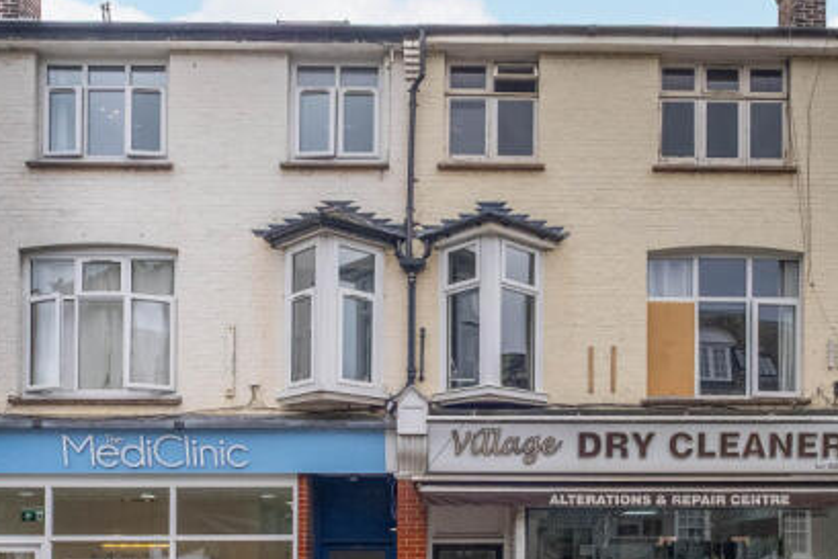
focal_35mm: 24
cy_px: 343
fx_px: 559
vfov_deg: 52.7
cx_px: 562
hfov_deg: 71.4
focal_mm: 10
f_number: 6.4
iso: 500
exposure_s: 1/850
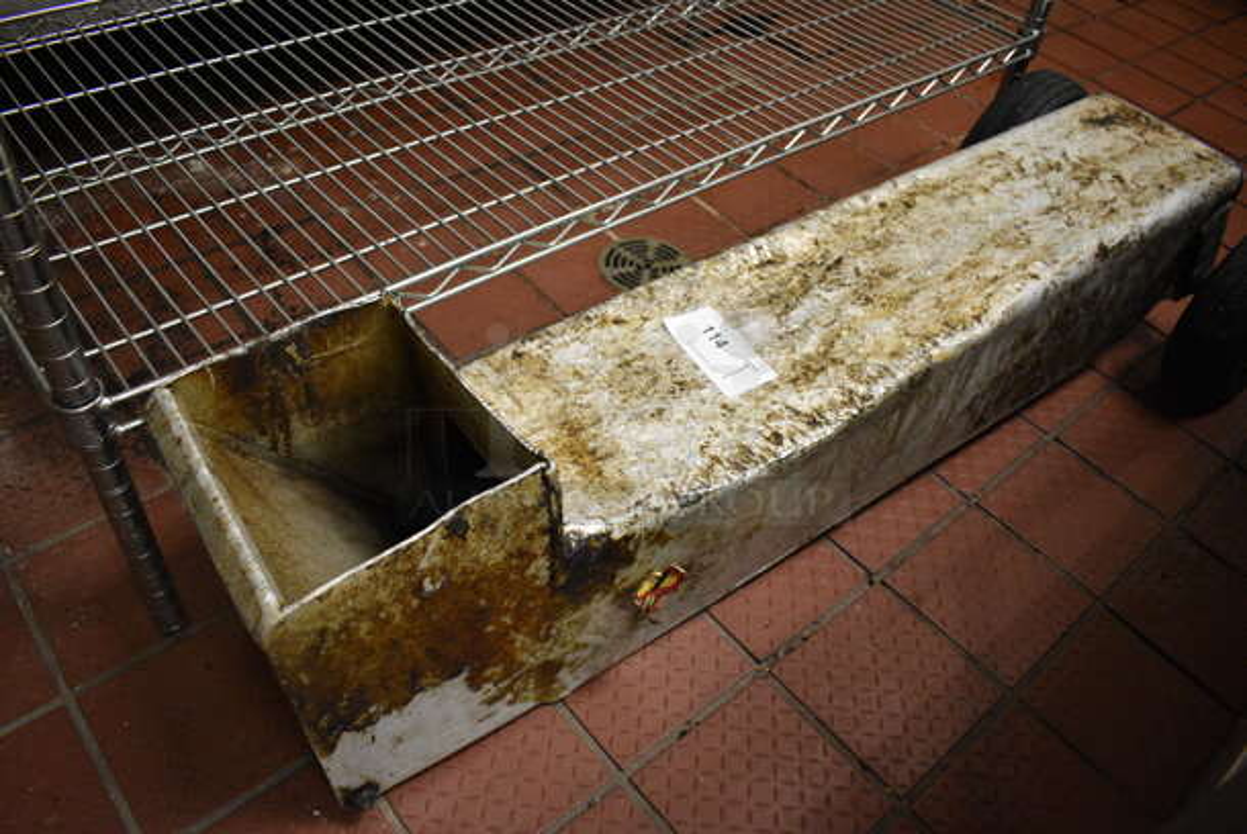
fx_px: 936
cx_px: 624
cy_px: 417
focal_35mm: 27
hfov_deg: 67.3
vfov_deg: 48.0
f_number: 3.5
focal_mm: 18
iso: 2200
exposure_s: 1/125
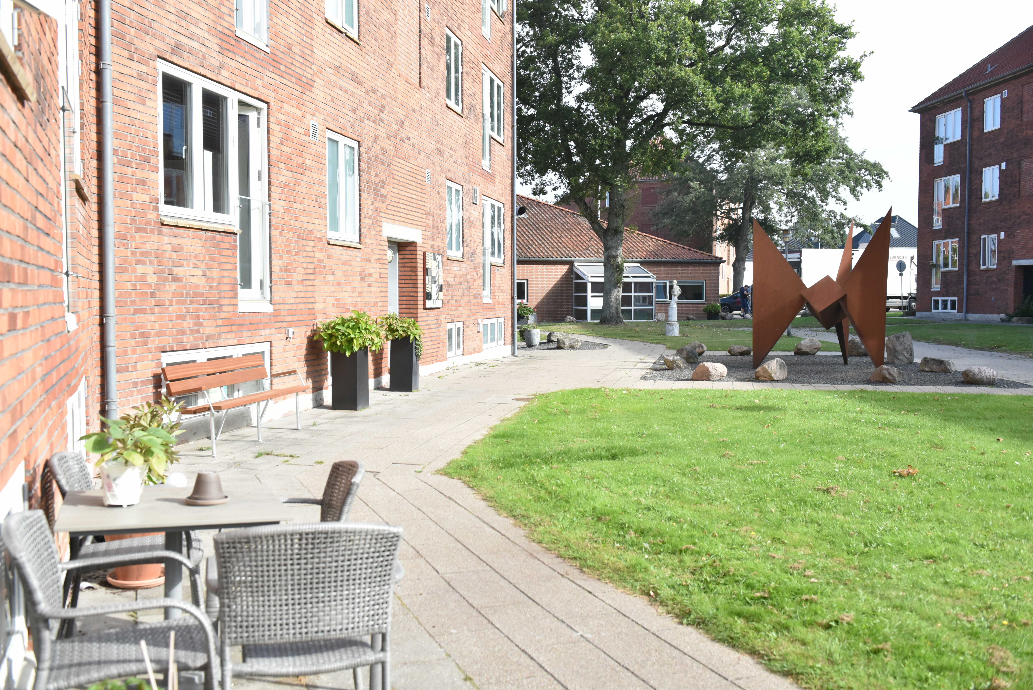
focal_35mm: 34
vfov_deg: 38.9
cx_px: 516
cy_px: 345
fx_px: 976
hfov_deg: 55.8
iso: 2500
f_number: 5
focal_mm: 34
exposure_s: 1/4000
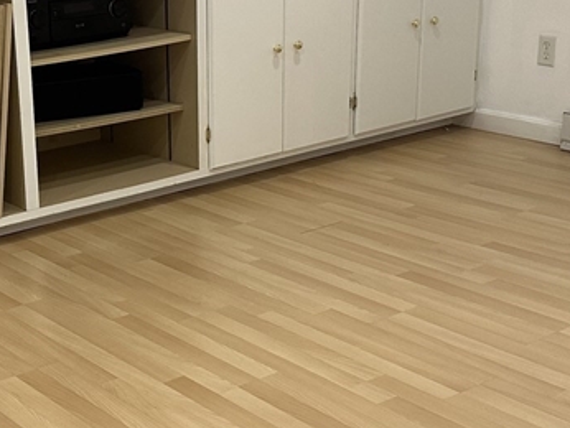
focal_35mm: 71
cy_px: 211
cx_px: 100
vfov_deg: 20.7
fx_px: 1170
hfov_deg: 26.8
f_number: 1.78
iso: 200
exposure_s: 1/120
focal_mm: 6.86
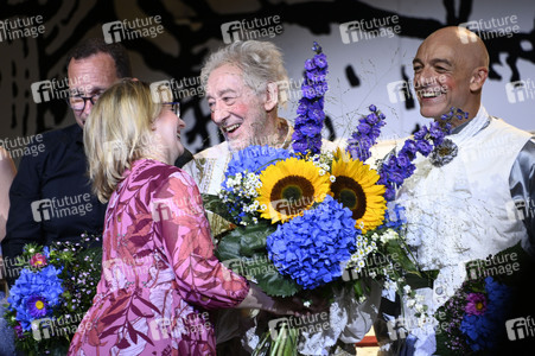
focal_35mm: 300
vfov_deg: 4.6
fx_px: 4455
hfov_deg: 6.9
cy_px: 178
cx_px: 268
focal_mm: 300
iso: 1250
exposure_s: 1/200
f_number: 5.6
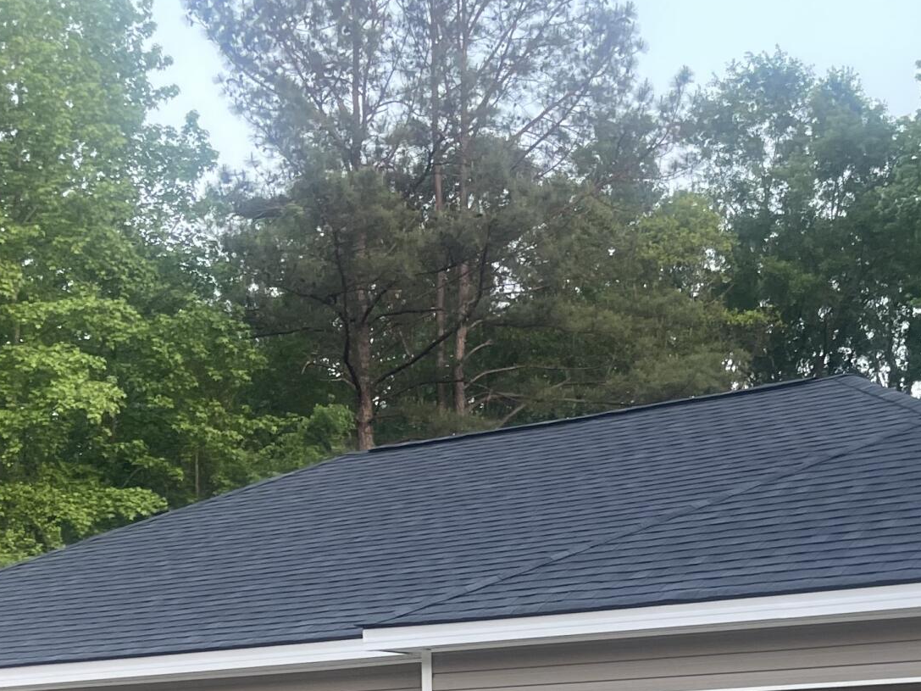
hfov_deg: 28.1
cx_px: 568
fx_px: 1836
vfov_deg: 19.9
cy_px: 847
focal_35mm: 69
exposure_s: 1/121
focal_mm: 5.1
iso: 125
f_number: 1.6
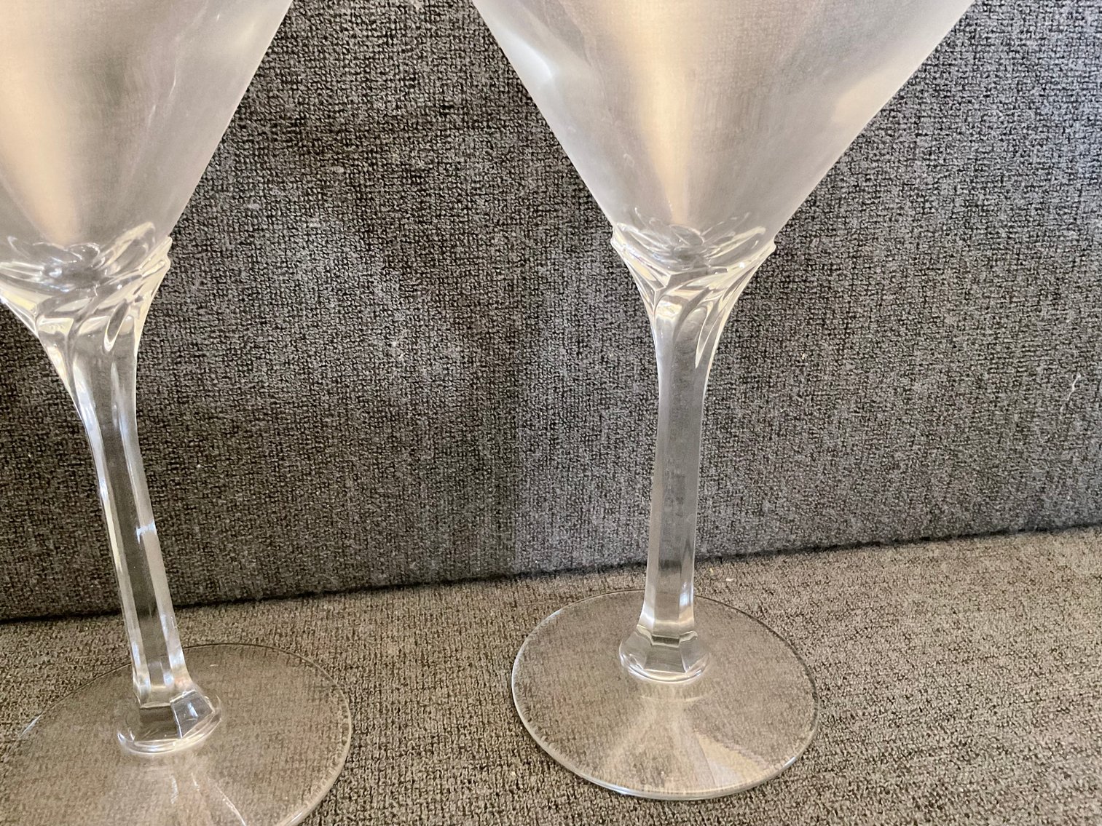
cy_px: 413
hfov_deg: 61.7
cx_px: 551
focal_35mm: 29
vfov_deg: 48.2
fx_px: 923
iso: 500
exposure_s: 1/30
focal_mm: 3
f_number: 1.8
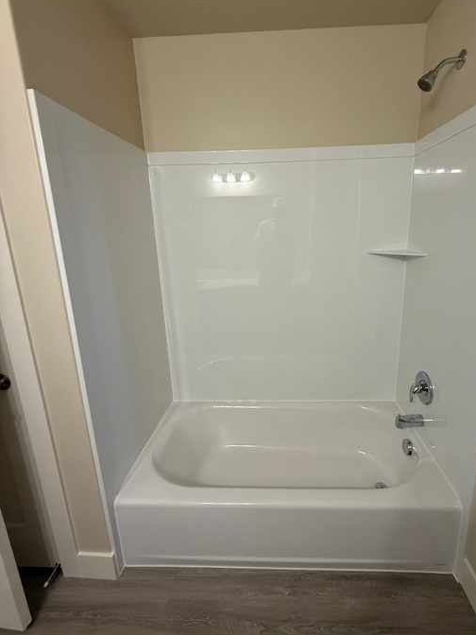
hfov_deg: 77.7
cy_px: 294
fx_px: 293
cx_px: 271
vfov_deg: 94.3
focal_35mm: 16
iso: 320
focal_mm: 2.22
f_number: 2.2
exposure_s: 1/120
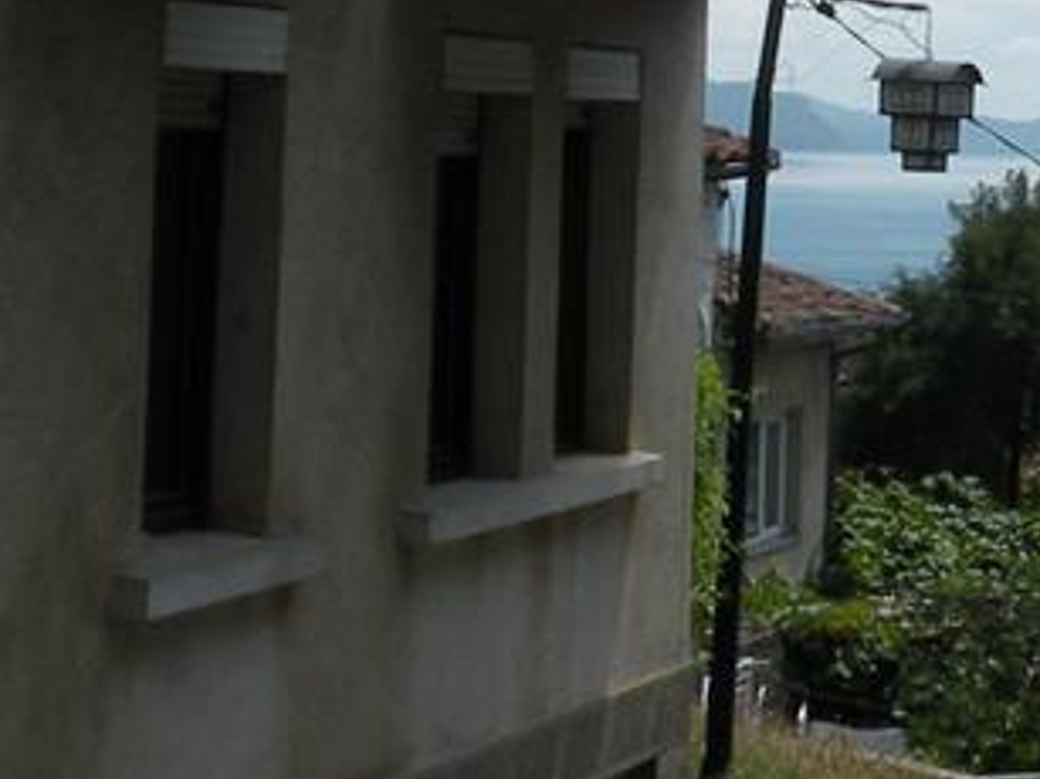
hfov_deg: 15.3
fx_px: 3814
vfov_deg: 11.3
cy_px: -268
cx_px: 1030
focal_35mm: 127
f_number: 7.1
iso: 64
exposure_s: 1/280
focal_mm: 4.7
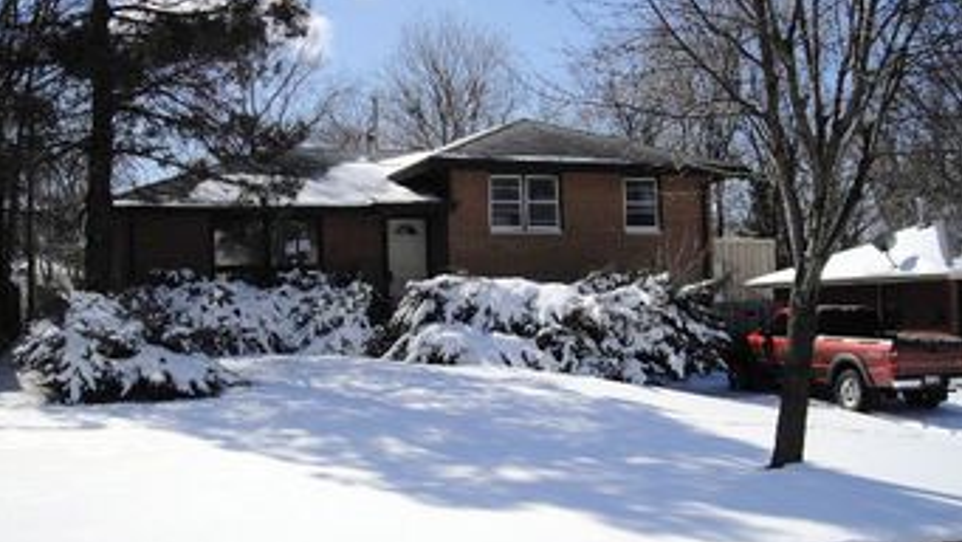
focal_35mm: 42
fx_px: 1072
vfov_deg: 28.2
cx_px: 482
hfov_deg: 48.3
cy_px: 344
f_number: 8
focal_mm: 7.9
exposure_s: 1/320
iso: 50
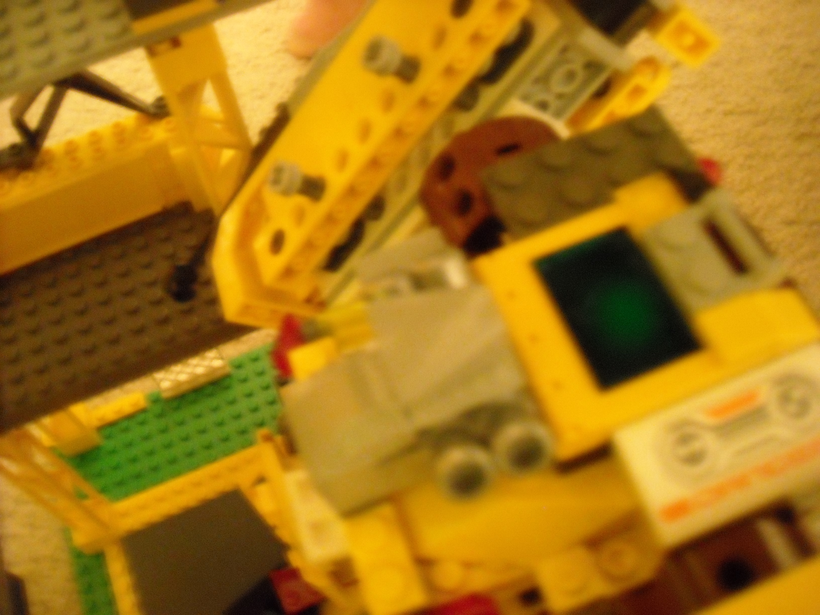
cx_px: 410
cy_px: 308
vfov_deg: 40.7
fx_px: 829
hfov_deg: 52.6
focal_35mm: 35
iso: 951
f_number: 2.8
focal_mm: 5.7
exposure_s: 1
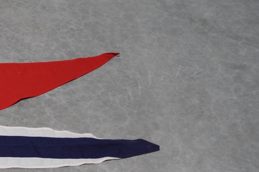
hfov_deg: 22.2
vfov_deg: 15.6
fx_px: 604
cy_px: 212
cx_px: -60
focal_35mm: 84
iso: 400
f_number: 5
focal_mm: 22
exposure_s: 1/25
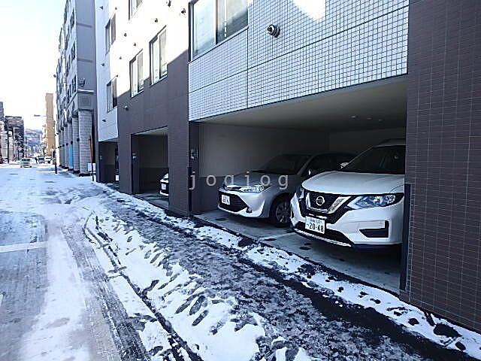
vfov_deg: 63.4
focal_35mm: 21
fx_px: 292
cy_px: 180
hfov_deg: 79.0
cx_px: 240
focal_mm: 3.7
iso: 125
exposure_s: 1/250
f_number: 3.5
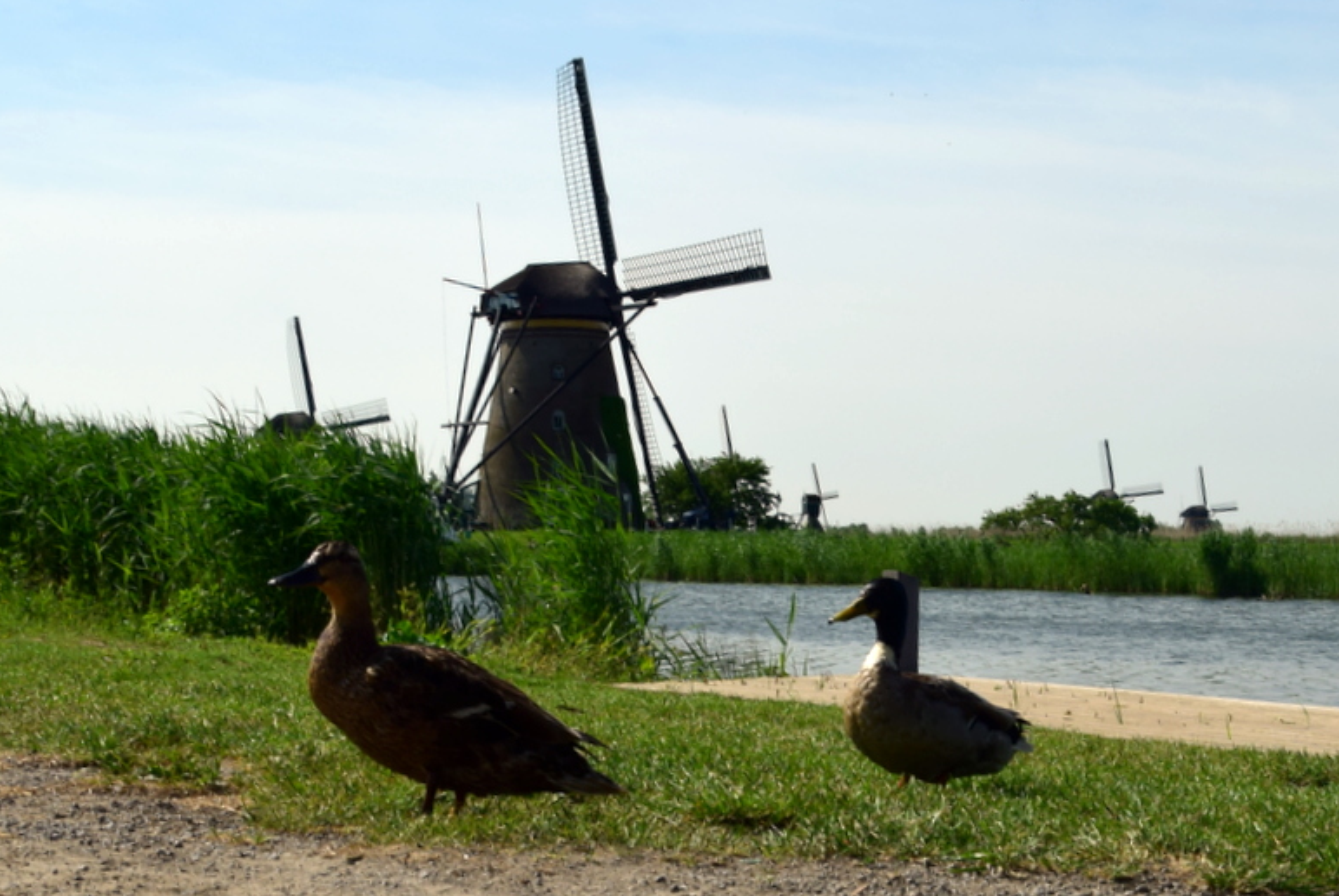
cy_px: 444
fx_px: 1043
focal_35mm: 28
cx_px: 658
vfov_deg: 46.5
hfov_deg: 65.4
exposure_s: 1/160
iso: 125
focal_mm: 18
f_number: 10
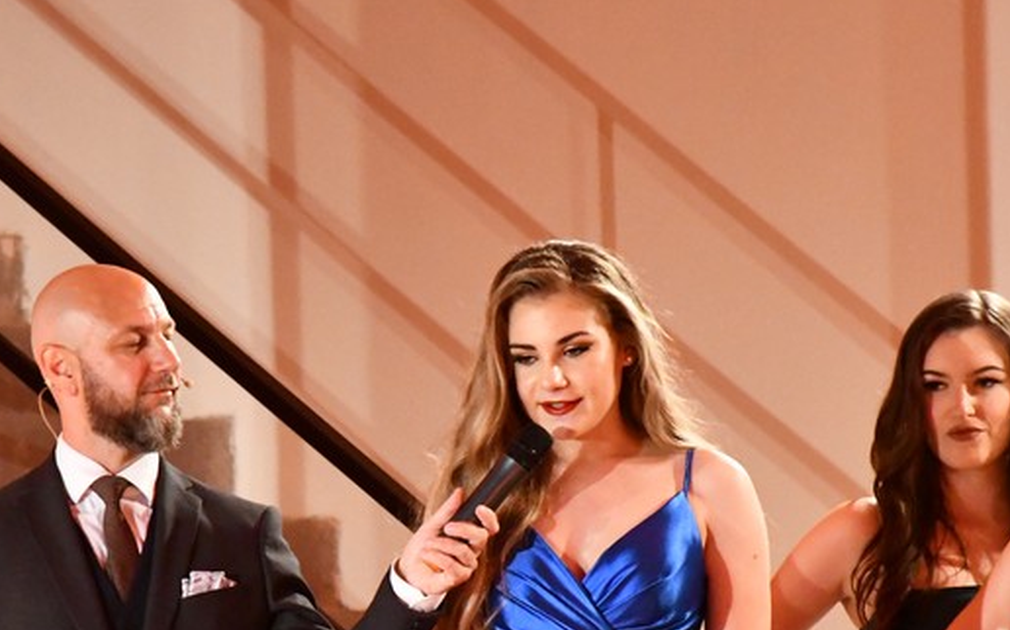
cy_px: 586
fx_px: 11693
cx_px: 470
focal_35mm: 425
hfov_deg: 4.9
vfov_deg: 3.1
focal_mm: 140
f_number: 5.6
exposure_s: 1/250
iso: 10000
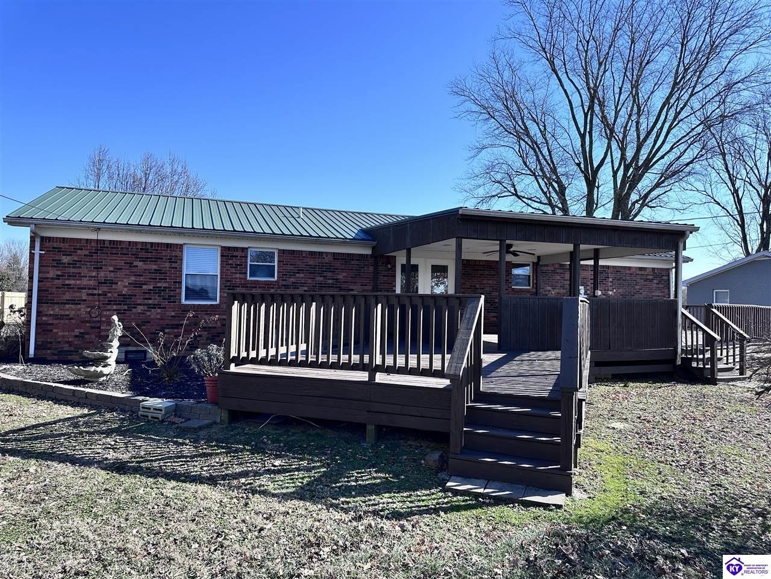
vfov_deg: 56.8
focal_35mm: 24
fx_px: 535
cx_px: 386
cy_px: 290
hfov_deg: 71.6
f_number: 1.78
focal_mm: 6.86
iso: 80
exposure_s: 1/2660
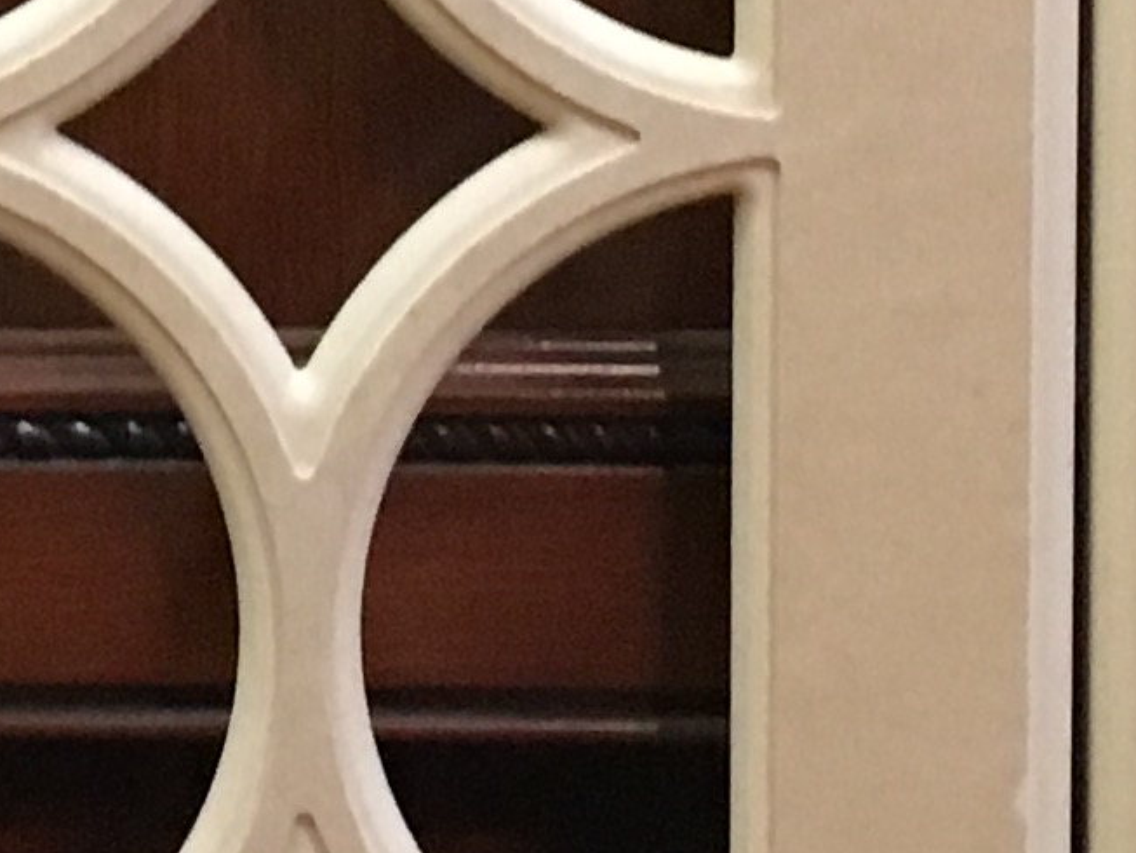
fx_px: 5875
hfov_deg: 10.8
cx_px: -235
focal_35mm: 179
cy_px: -1079
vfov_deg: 7.8
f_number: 2.2
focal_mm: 4.15
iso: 200
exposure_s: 1/15
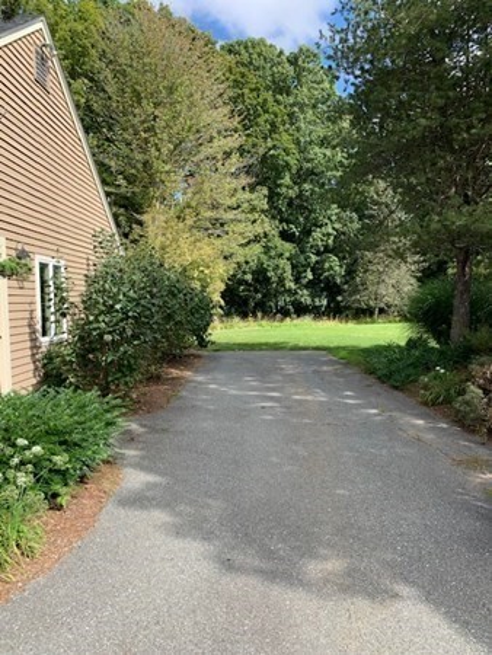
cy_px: 328
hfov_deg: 53.1
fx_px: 492
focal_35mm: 26
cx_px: 246
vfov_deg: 67.3
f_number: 1.8
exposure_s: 1/842
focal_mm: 4.25
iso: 25
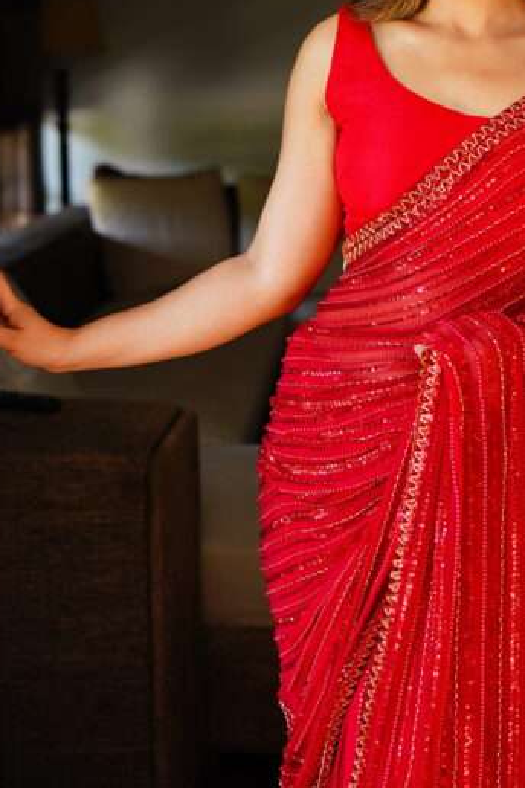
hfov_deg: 22.2
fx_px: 1334
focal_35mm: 61
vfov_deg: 32.5
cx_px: 336
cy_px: 231
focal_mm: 35
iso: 400
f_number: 2.2
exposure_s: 1/200
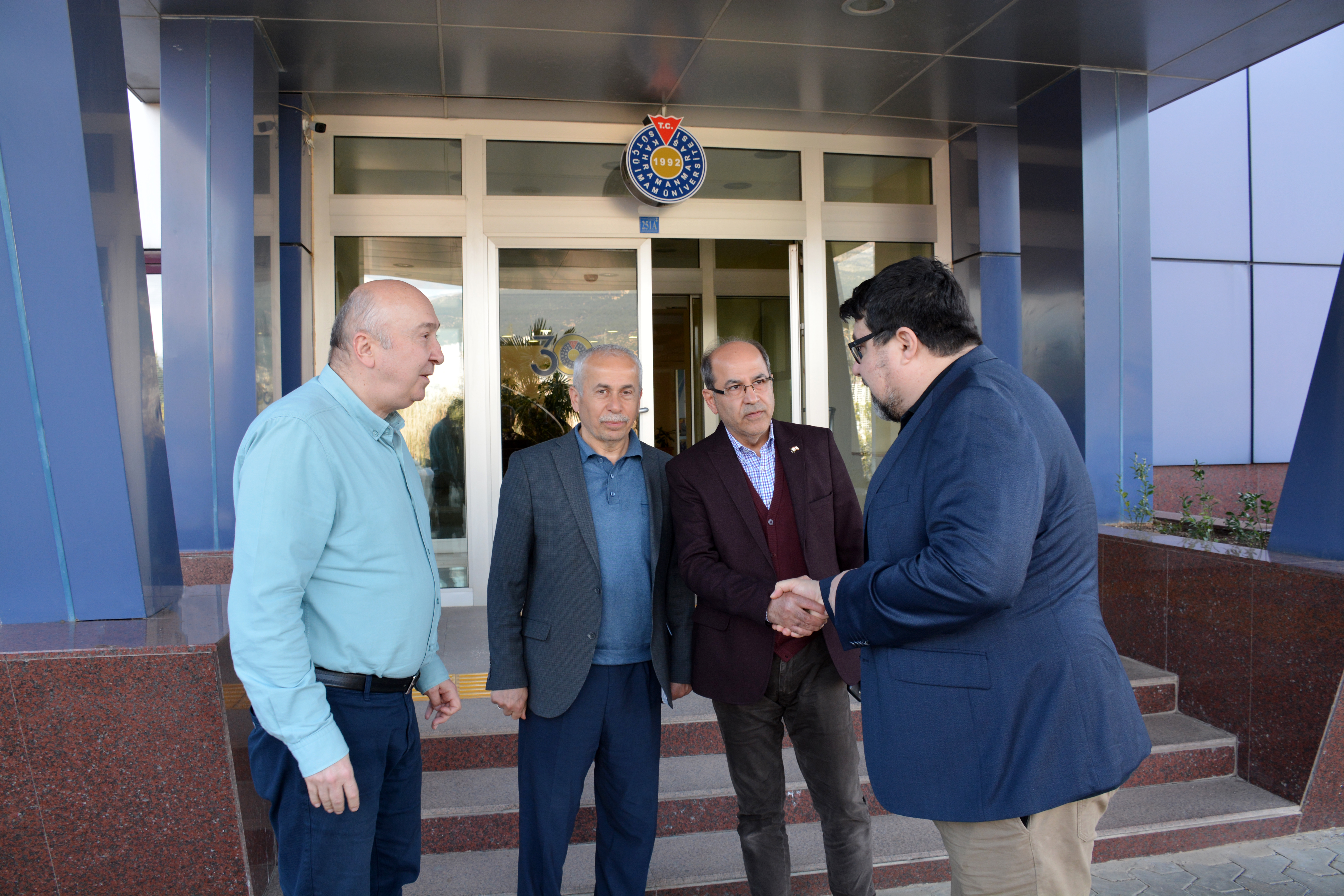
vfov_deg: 47.9
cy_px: 448
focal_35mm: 27
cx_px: 672
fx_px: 1008
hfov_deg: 67.4
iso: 400
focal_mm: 18
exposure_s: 1/125
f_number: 5.6
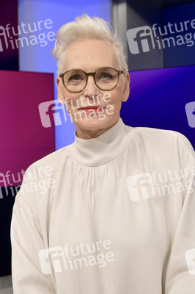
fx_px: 407
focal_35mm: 50
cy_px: 147
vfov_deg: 39.6
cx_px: 98
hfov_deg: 26.9
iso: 1600
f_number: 6.3
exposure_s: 1/200
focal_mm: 50
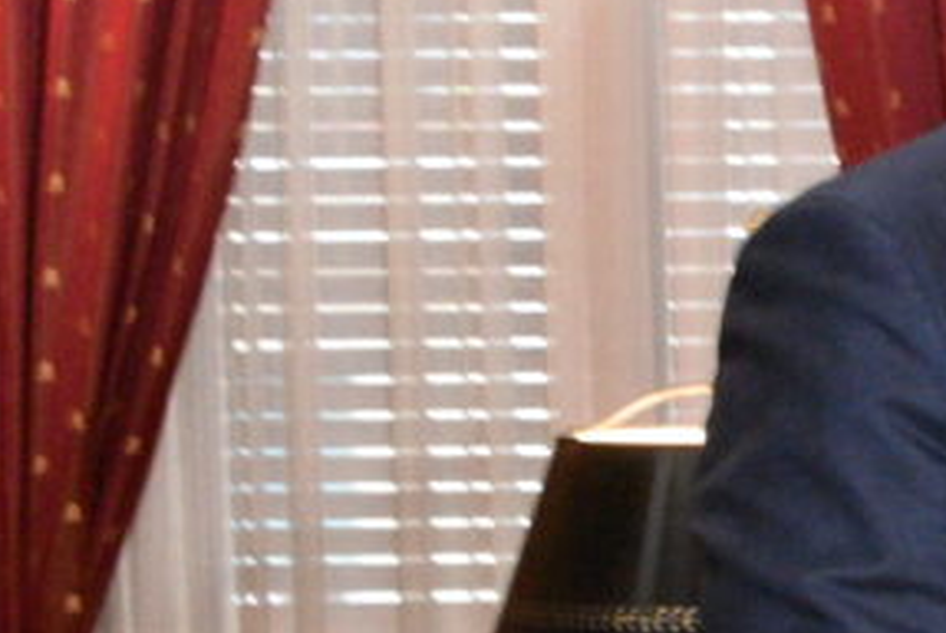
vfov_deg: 9.9
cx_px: 1496
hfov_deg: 13.7
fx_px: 3656
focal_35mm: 139
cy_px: 499
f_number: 11
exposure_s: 1/80
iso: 6400
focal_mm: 26
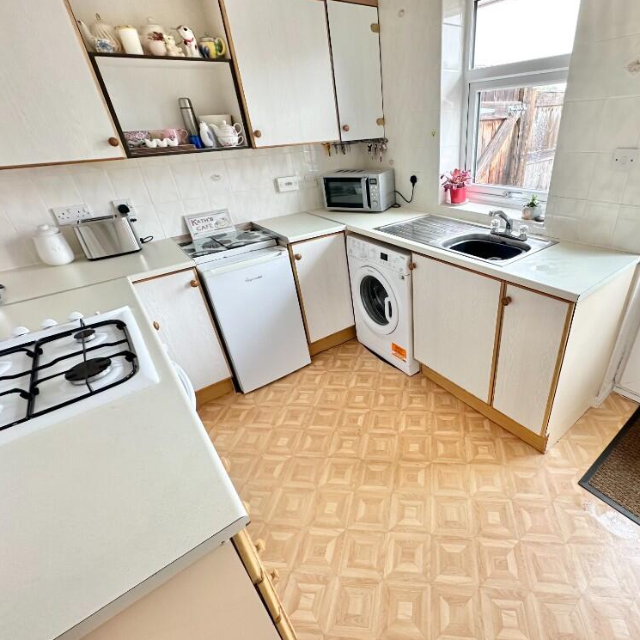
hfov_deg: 82.5
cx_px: 396
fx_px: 356
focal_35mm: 17
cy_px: 327
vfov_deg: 84.0
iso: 200
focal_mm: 2.22
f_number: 2.2
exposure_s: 1/100
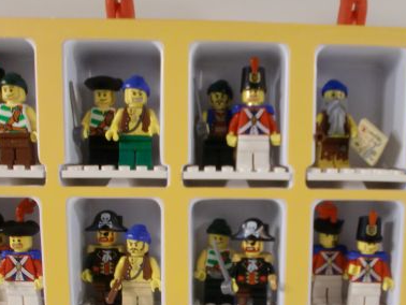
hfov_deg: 42.7
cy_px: 250
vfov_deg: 31.9
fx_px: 516
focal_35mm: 44
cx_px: 246
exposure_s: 1/60
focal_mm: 4.65
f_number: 2.6
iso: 250
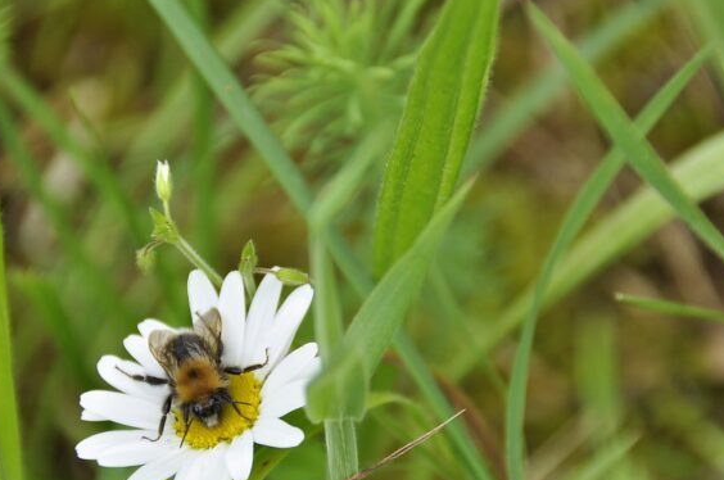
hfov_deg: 3.4
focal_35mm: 613
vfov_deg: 2.2
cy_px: 323
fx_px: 12307
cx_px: 372
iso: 200
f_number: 5.6
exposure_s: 1/180
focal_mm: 300
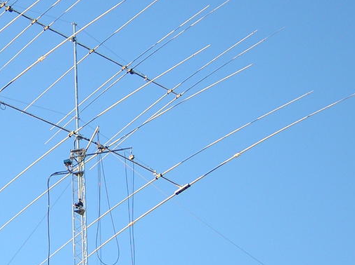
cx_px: 77
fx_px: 1138
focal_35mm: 111
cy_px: 113
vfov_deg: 13.3
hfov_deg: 17.6
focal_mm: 9.1
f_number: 3.6
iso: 141
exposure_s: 1/135
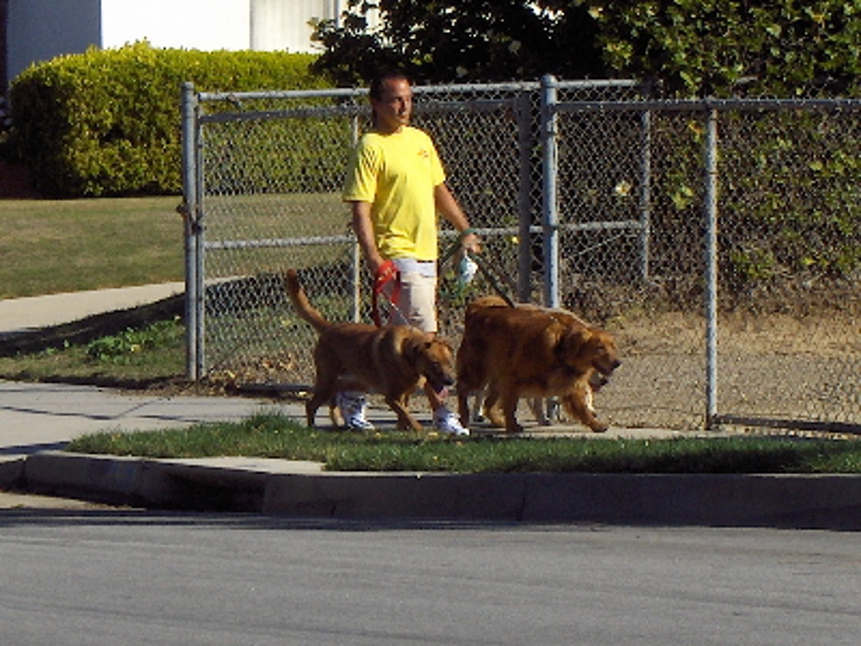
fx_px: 2910
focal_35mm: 117
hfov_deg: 16.8
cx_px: 430
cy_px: 323
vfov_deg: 12.7
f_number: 8.4
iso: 100
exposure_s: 1/325
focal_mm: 24
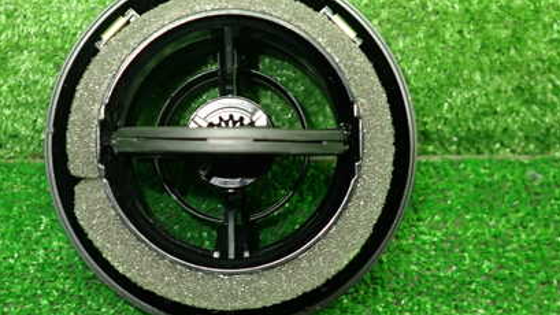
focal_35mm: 40
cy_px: 131
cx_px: 234
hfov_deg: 50.3
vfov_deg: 29.6
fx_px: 594
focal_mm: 4.5
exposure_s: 1/30
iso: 250
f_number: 2
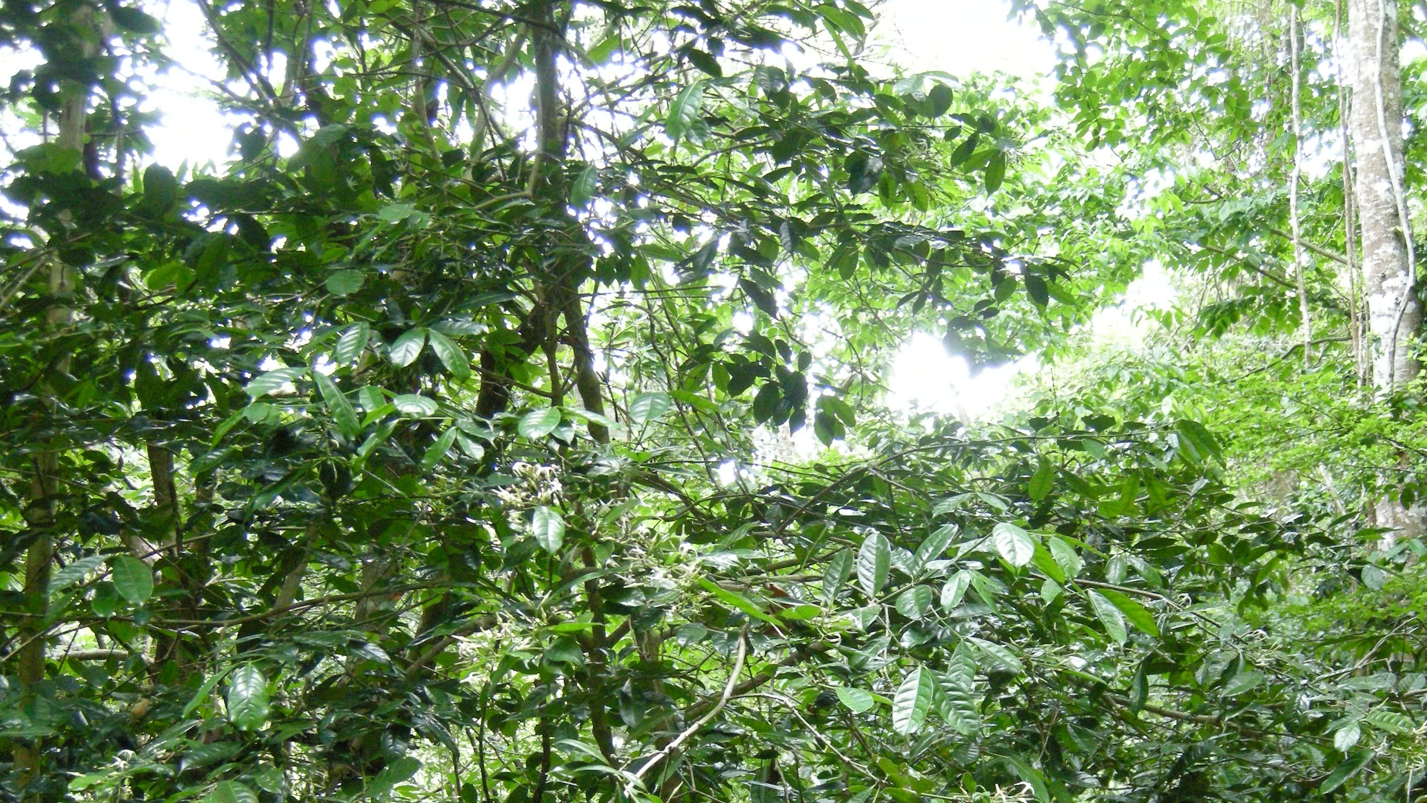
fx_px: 1930
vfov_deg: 22.6
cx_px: 715
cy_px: 790
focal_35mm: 51
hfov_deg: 40.6
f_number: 2.7
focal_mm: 7.5
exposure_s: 1/43
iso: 400
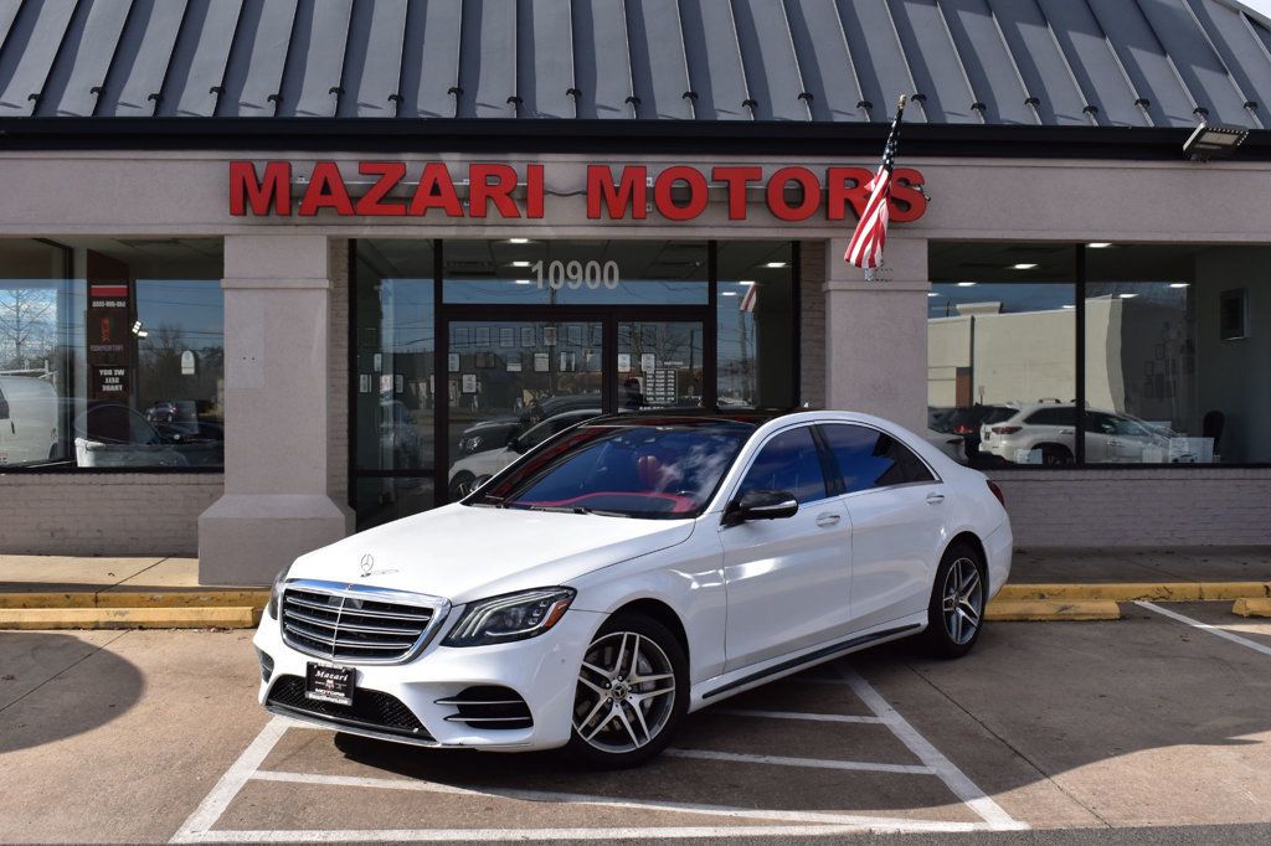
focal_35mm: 42
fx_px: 1482
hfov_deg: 46.4
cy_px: 423
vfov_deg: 31.9
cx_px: 636
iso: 360
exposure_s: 1/500
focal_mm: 28
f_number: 11
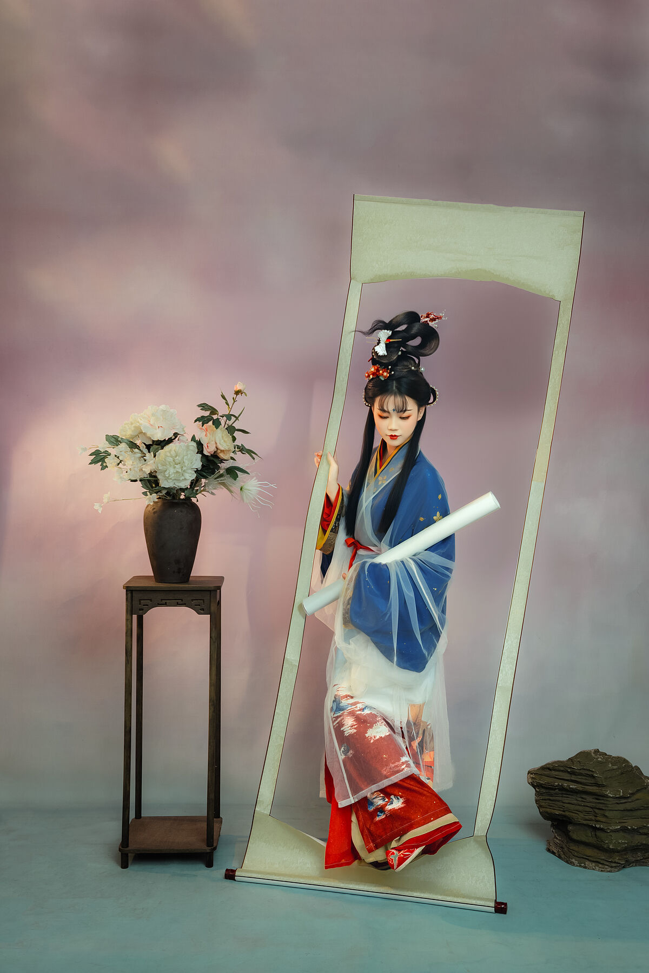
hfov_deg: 35.9
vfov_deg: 51.9
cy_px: 486
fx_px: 1000
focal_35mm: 37
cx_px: 324
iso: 320
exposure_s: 1/80
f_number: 4
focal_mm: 38
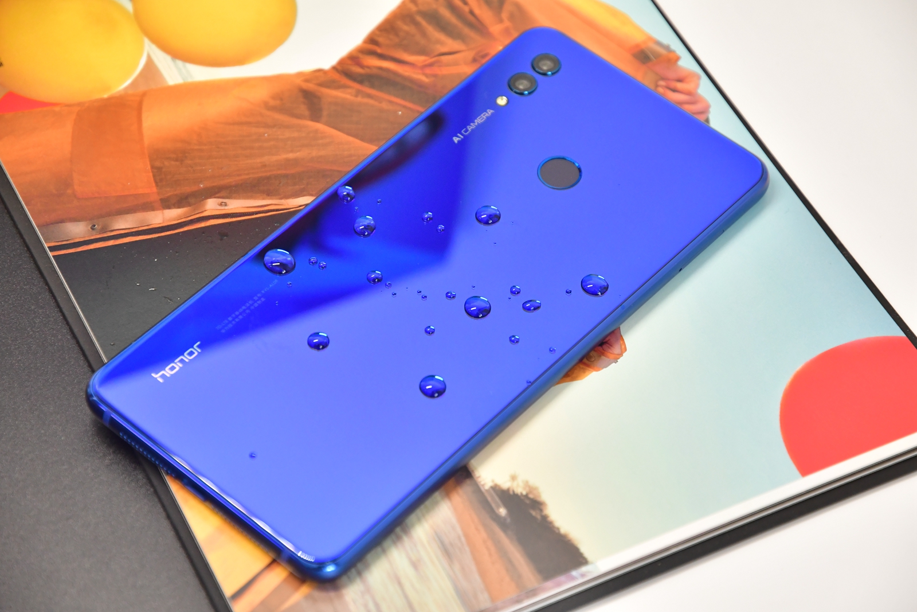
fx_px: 2866
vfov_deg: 12.2
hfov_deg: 18.2
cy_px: 306
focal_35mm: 112
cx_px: 458
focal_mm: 75
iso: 1600
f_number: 5
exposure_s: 1/125
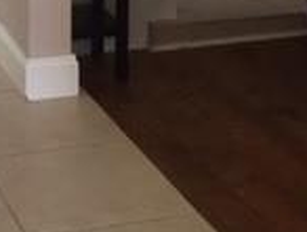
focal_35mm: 127
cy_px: -150
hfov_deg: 15.1
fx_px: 1128
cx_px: -25
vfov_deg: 11.1
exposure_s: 1/30
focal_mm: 4.15
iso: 40
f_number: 2.2
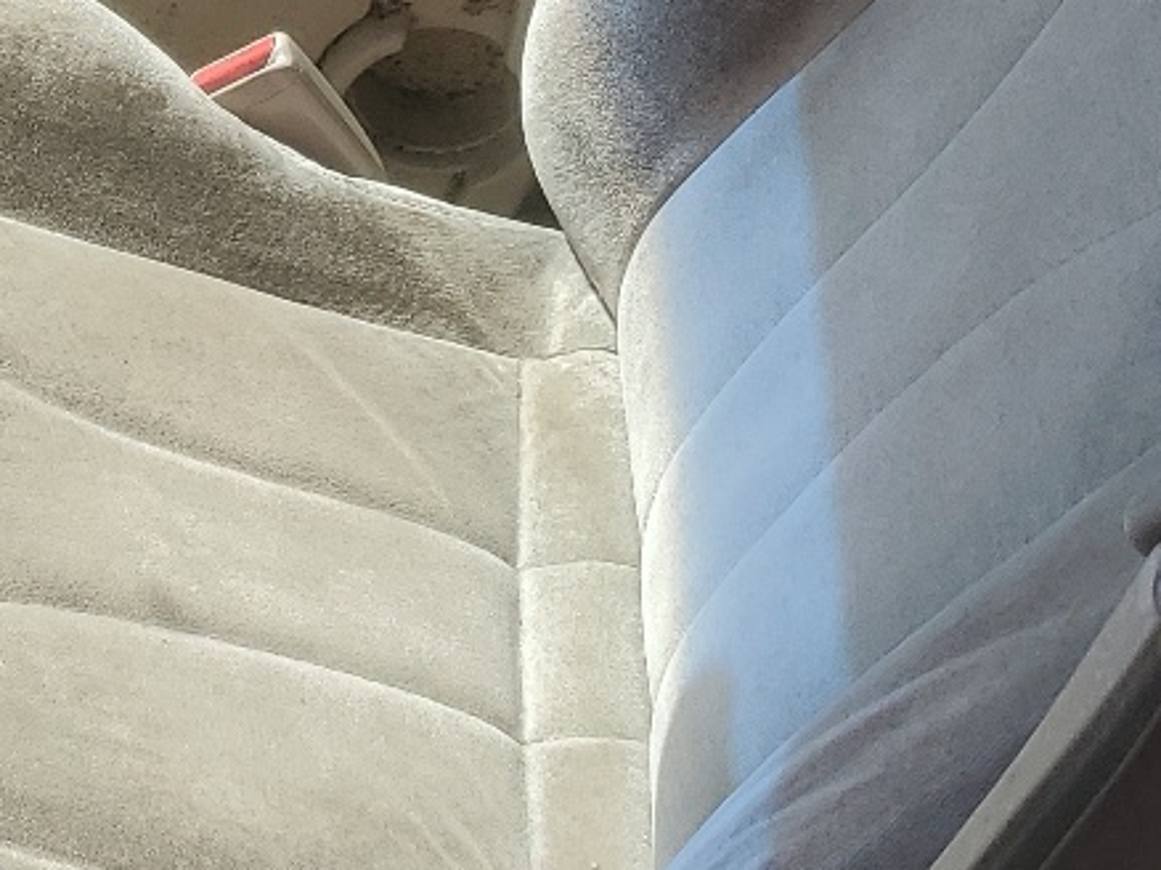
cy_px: 202
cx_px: -427
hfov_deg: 18.9
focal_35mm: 95
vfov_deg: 15.5
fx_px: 3184
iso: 50
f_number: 1.5
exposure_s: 1/909
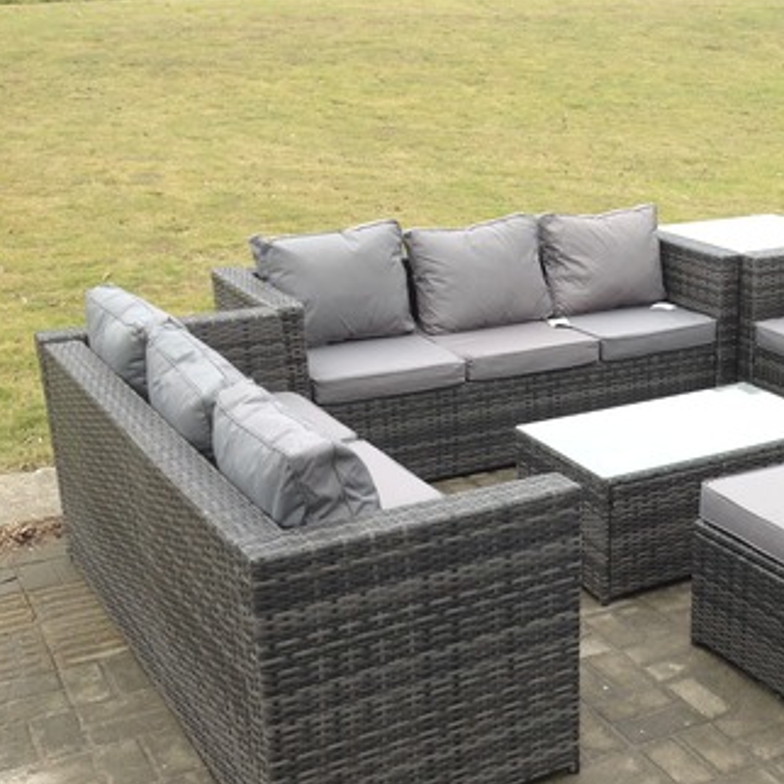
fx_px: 1358
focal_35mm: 53
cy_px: 483
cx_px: 642
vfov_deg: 32.1
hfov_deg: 31.3
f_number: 2.4
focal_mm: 4.28
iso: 50
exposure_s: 1/254
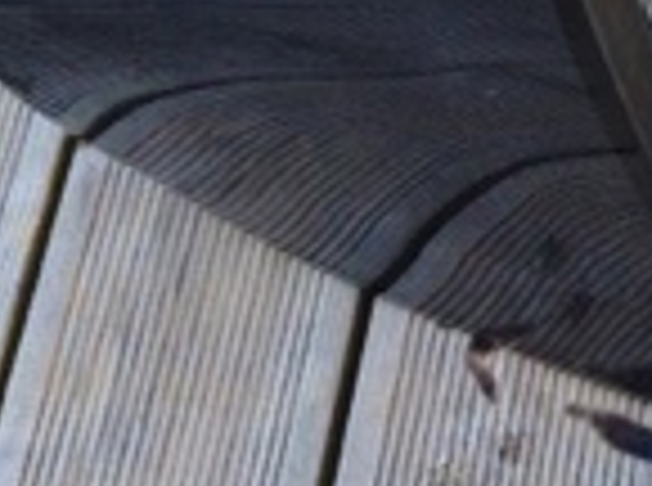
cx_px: 935
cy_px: -441
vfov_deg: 9.0
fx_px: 2912
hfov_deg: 12.2
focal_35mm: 155
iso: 50
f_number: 2.4
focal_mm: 4.28
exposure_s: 1/120
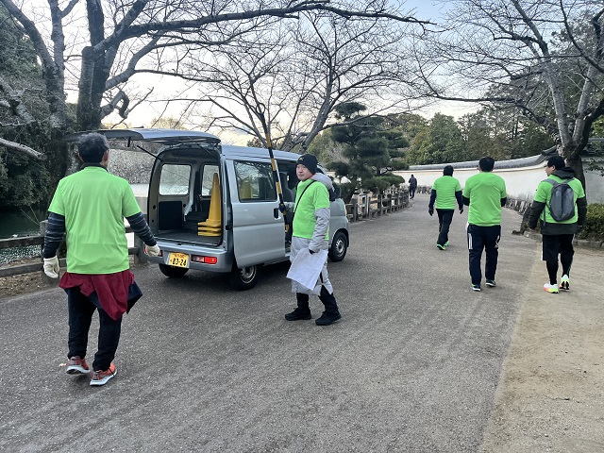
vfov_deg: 53.1
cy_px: 226
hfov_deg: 67.3
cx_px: 302
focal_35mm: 26
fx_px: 454
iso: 100
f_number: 1.6
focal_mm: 5.1
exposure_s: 1/122
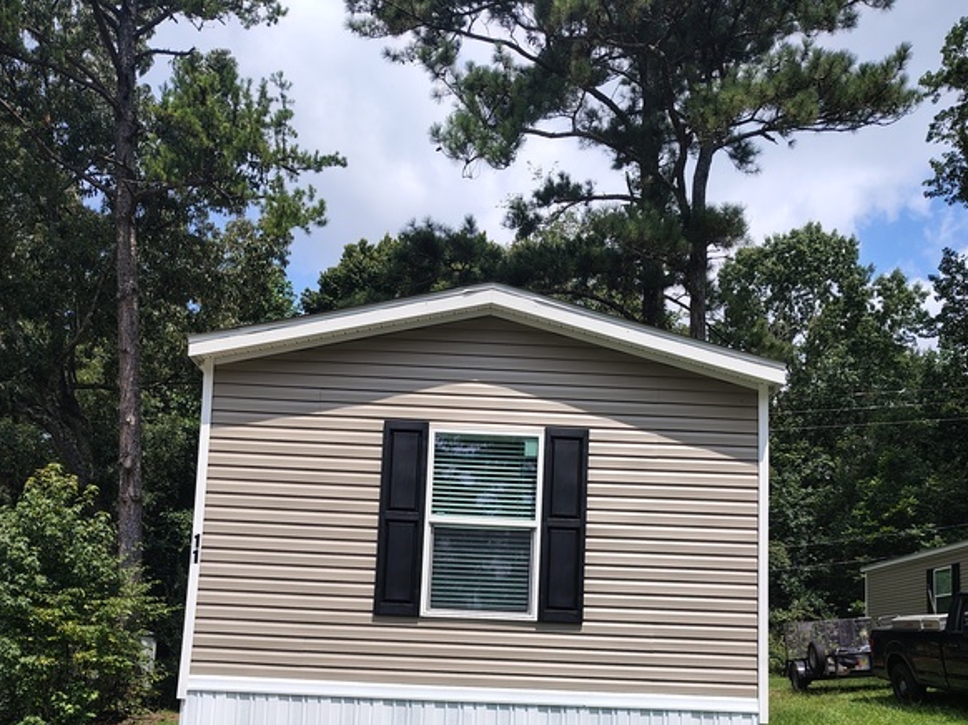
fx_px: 922
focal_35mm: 33
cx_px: 477
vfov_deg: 41.2
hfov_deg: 55.4
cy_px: 574
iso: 100
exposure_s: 1/1774
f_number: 1.8
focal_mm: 5.56
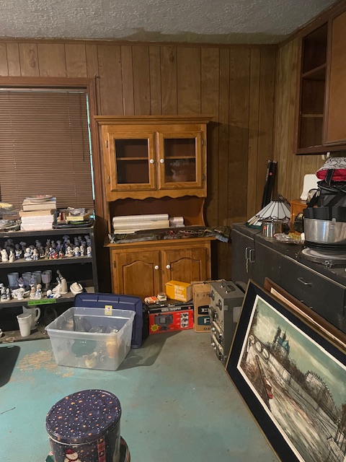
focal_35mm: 26
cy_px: 231
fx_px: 347
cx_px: 173
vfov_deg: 67.3
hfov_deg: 53.1
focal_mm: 4.2
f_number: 1.6
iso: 1000
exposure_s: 1/30
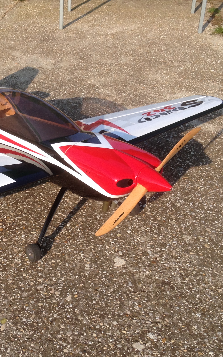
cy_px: 159
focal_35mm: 59
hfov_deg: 21.6
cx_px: 27
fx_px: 574
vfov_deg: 34.5
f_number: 2.4
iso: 50
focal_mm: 4.28
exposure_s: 1/1346
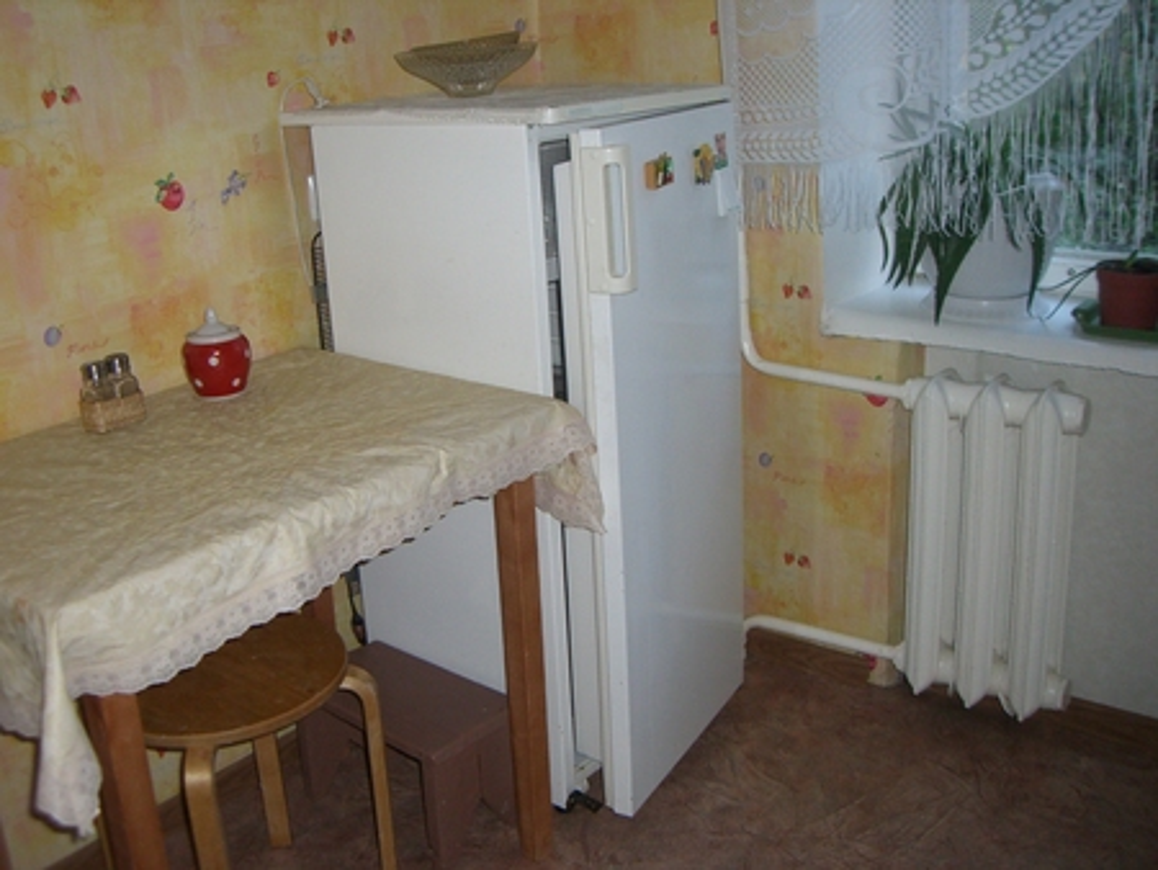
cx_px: 579
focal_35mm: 38
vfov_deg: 37.8
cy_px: 435
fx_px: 1272
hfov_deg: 49.0
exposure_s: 1/60
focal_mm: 6.2
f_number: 2.7
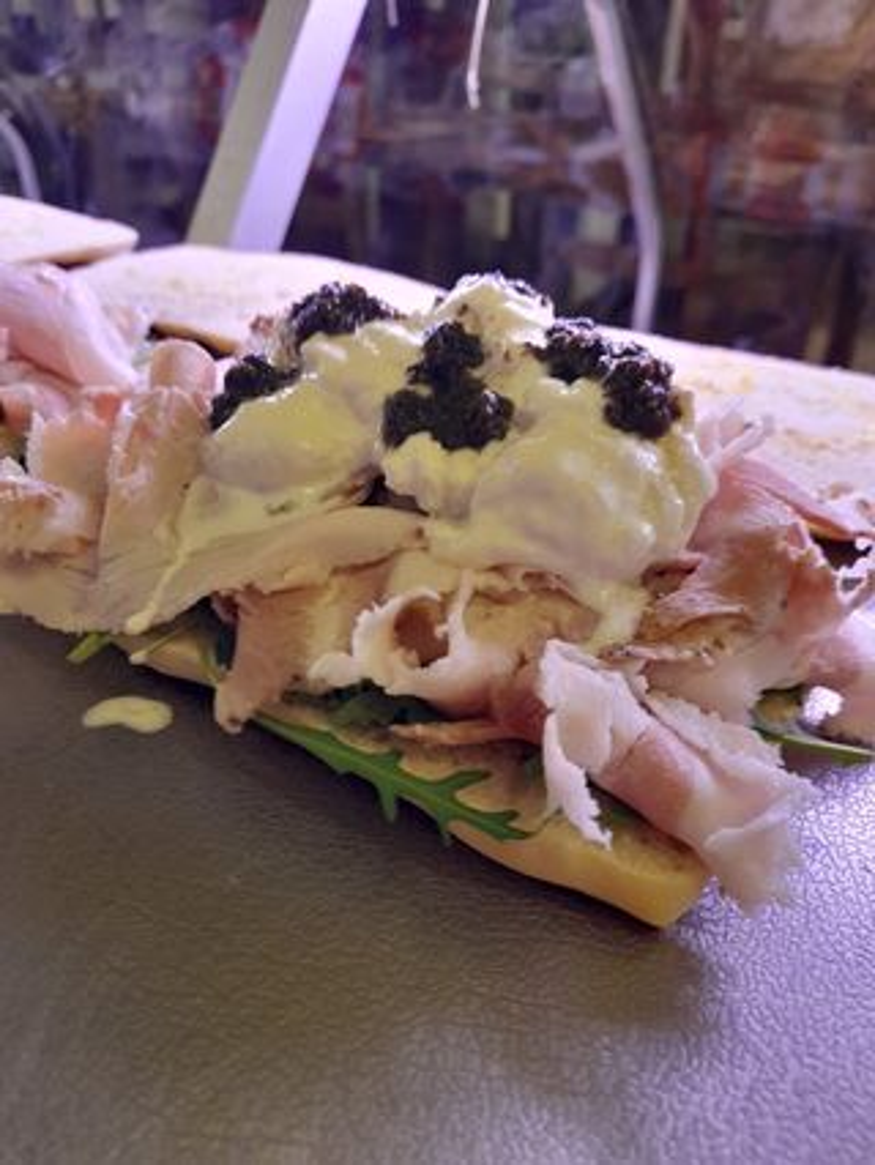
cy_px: 582
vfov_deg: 69.4
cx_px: 438
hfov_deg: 54.9
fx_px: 842
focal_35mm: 25
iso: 320
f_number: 2
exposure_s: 1/50
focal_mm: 4.6
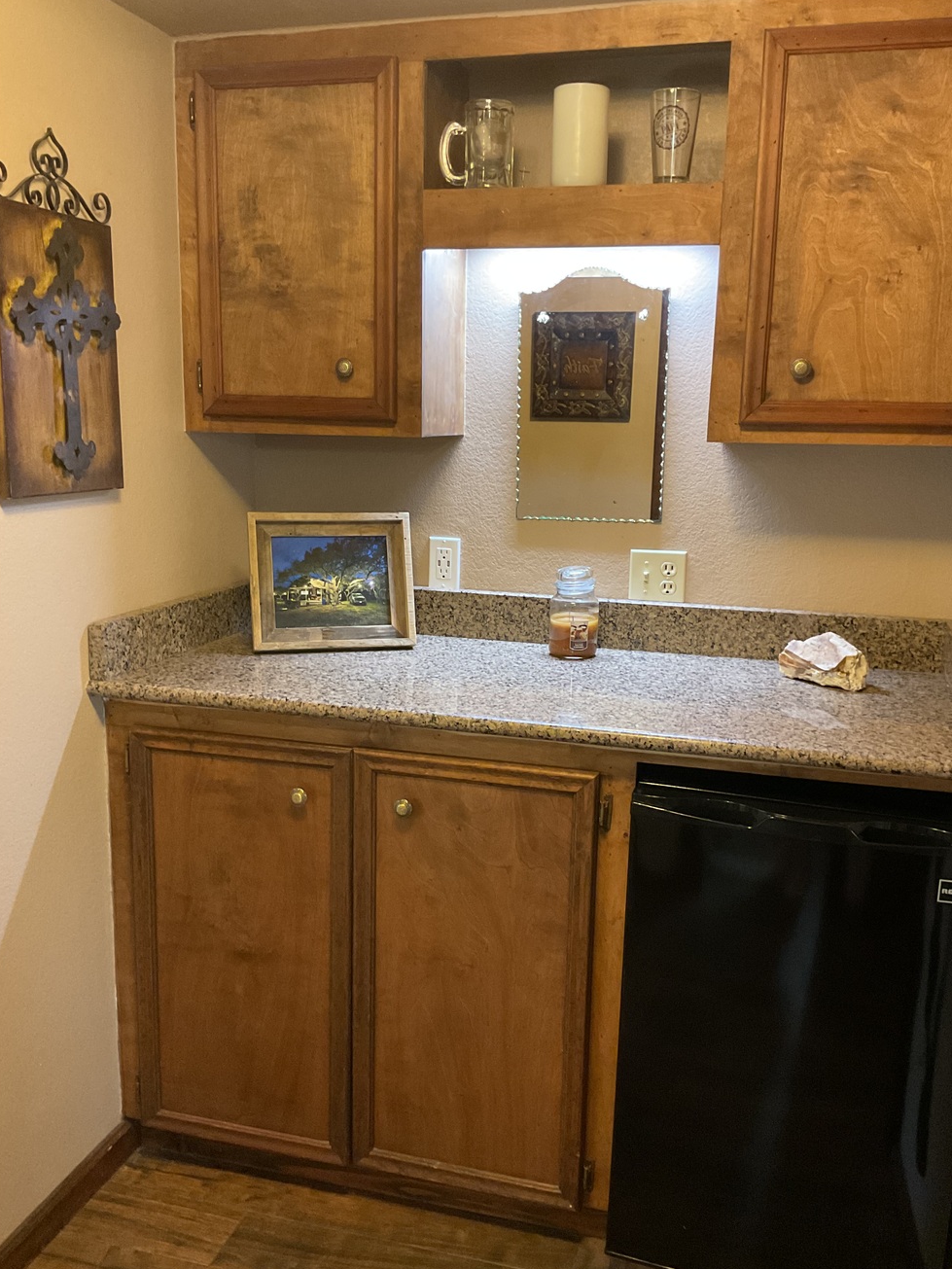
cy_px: 659
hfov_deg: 44.2
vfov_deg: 56.8
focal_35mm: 32
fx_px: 1173
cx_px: 472
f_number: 1.8
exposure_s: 1/40
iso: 320
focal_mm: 3
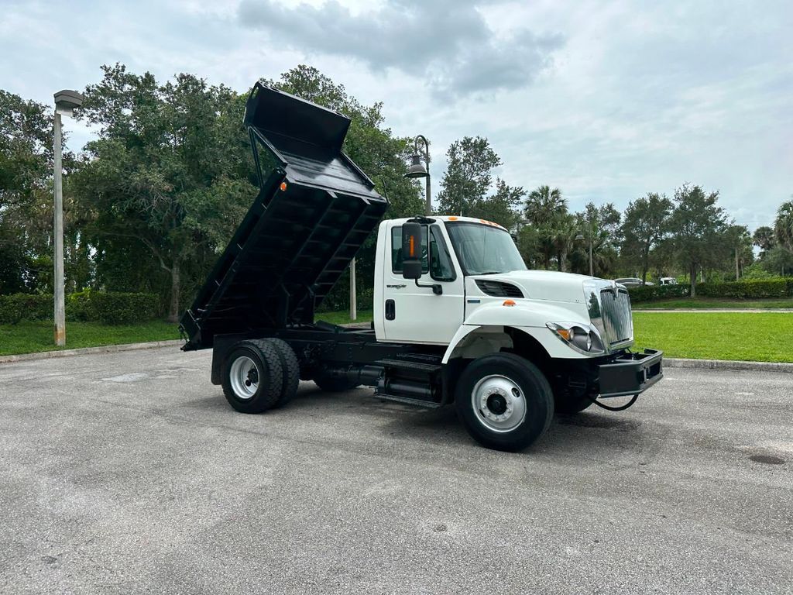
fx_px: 550
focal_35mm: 24
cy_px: 298
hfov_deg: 71.6
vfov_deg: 56.8
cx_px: 396
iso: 80
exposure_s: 1/5848
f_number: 1.78
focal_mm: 6.86
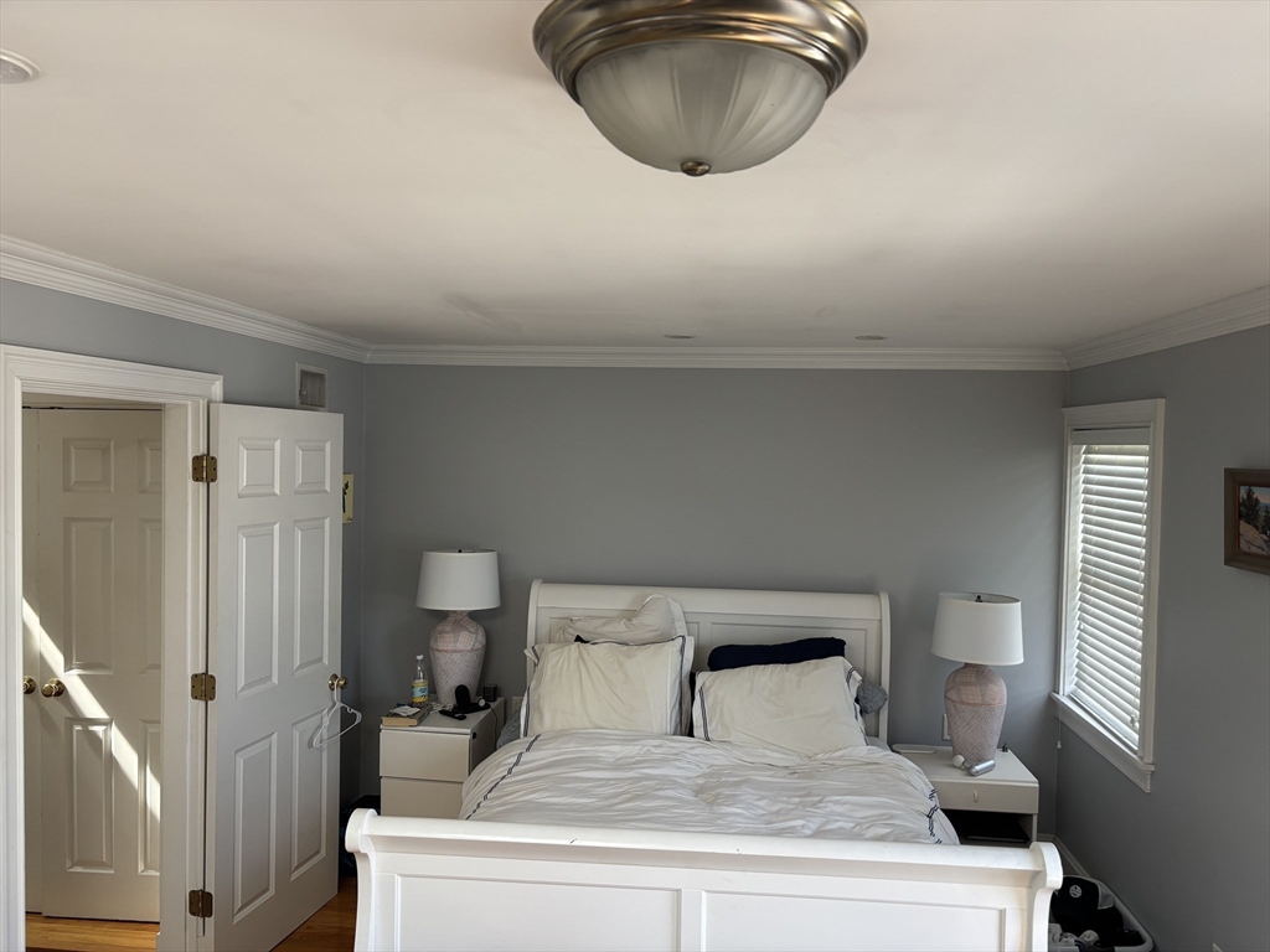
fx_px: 954
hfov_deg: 67.3
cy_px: 476
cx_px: 635
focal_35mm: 26
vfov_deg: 53.1
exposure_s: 1/121
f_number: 1.6
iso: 100
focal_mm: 5.96
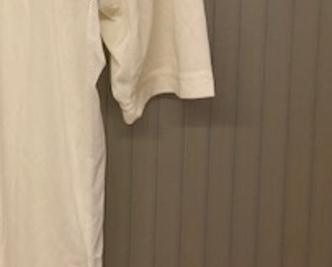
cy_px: -3
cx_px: -110
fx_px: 846
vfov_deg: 17.5
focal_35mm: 86
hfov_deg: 20.2
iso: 32
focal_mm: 4
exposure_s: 1/33
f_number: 1.8
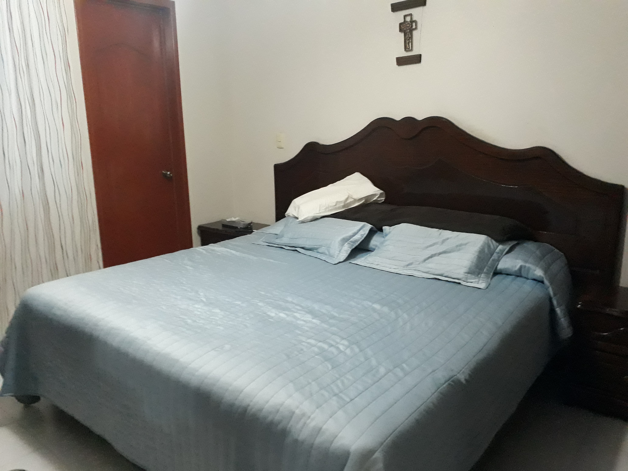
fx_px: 490
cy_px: 236
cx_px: 314
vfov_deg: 51.4
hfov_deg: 65.3
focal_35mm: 27
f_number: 1.9
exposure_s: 1/15
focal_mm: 3.6
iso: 800
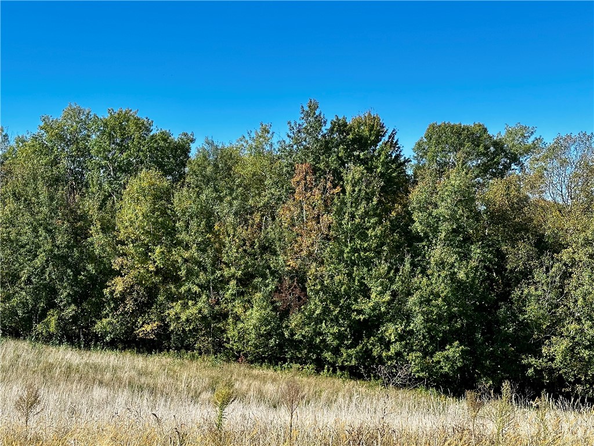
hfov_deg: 39.7
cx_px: 297
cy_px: 223
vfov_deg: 30.3
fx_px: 824
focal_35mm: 48
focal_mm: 6.86
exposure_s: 1/2252
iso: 64
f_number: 1.78
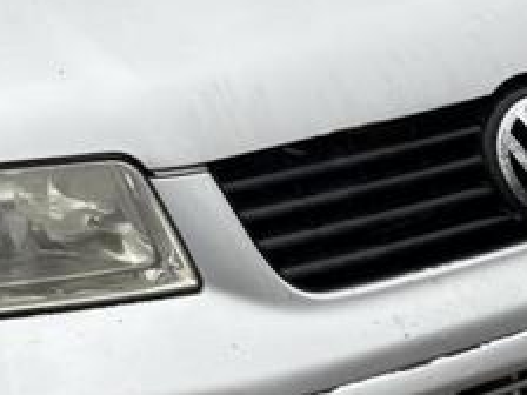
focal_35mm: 104
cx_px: 254
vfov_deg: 14.2
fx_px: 1583
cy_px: 80
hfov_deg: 18.9
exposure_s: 1/354
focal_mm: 5.96
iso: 50
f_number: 1.6
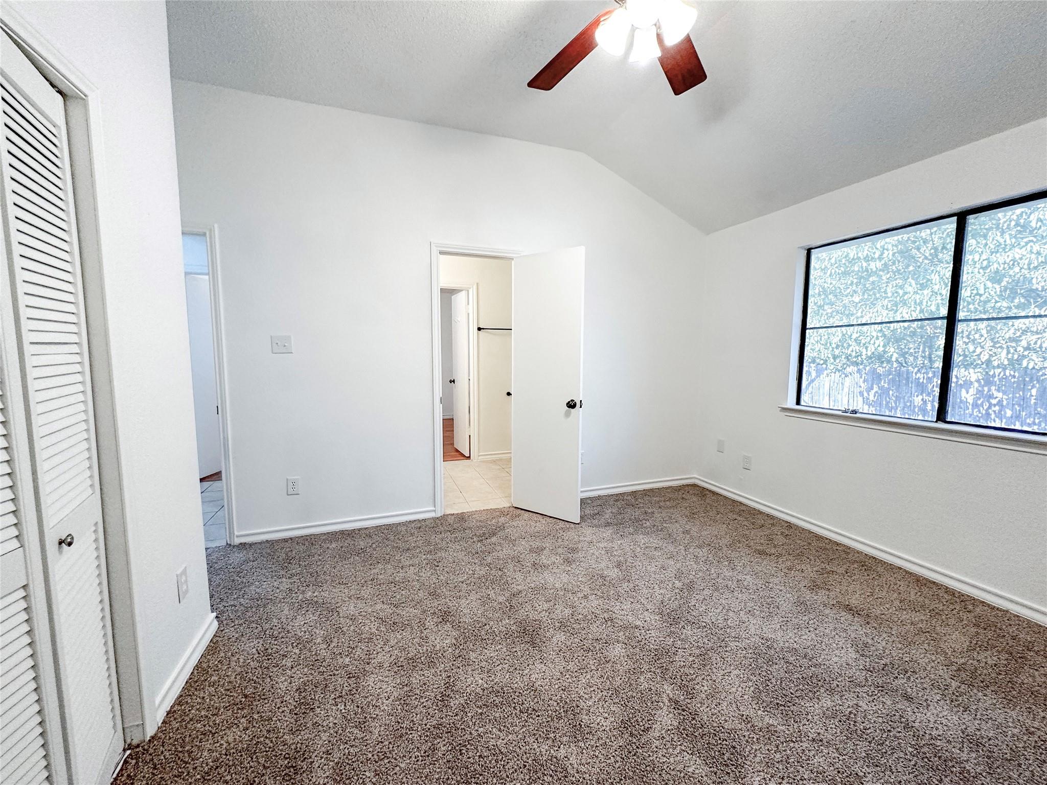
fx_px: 423
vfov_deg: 85.7
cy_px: 392
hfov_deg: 102.1
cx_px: 524
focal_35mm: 14
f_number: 2.2
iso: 320
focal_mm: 2.22
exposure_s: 1/120
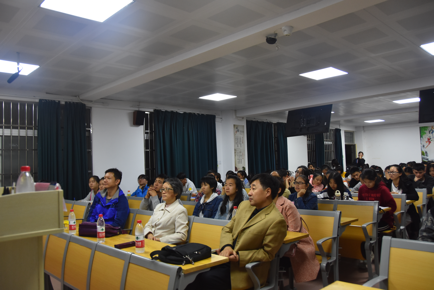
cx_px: 217
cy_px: 145
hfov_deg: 61.9
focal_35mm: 30
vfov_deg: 43.7
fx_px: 362
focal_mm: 20
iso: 1000
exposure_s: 1/60
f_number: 4
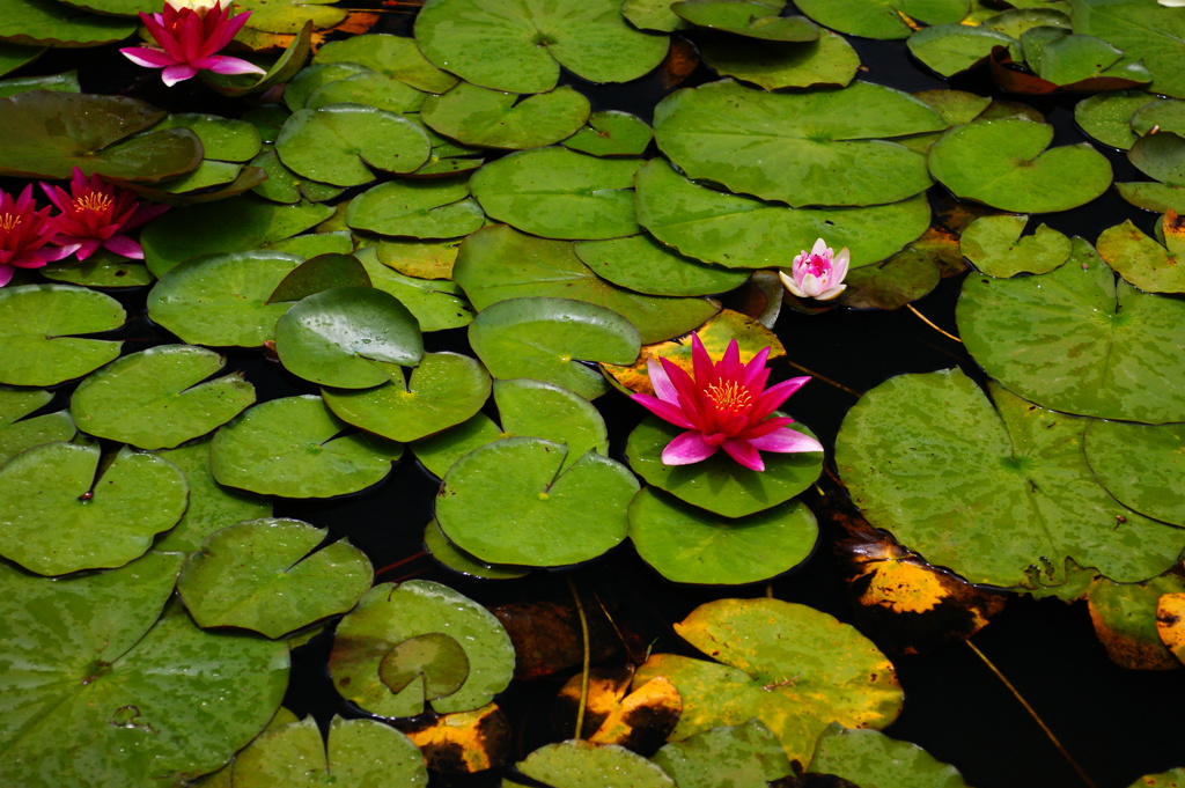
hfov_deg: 27.0
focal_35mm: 75
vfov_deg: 18.2
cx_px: 592
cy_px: 394
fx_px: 2467
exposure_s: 1/1250
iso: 400
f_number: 3.5
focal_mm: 50
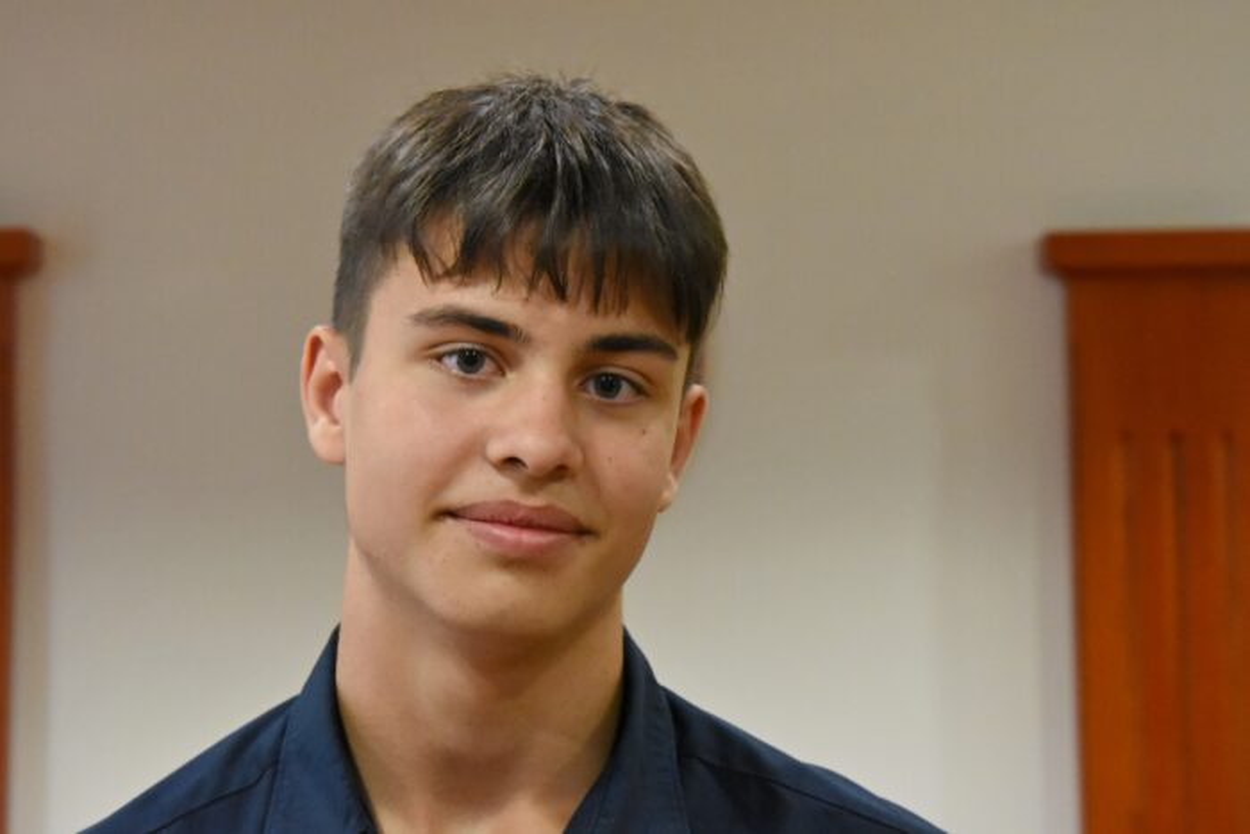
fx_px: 3438
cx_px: 625
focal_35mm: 99
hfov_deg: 20.6
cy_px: 417
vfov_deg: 13.8
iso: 7200
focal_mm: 66
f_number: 9
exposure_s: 1/125
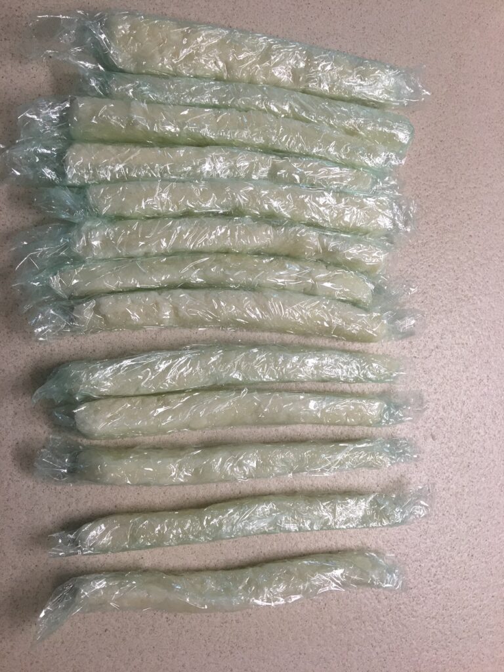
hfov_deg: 48.2
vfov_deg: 61.7
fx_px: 563
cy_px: 336
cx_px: 252
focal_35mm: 29
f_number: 2.2
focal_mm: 4.15
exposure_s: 1/17
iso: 32
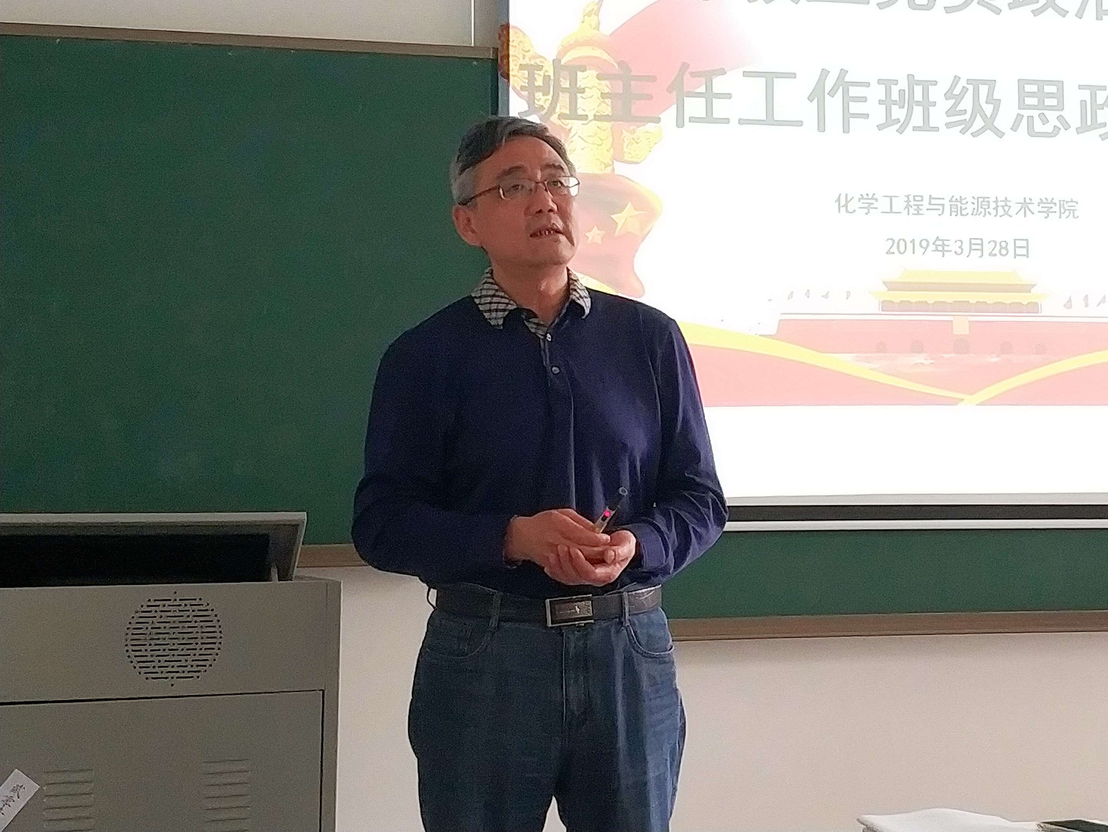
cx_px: 554
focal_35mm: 32
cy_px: 416
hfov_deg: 56.8
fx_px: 1024
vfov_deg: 44.2
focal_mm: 4.5
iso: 321
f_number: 2
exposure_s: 1/25
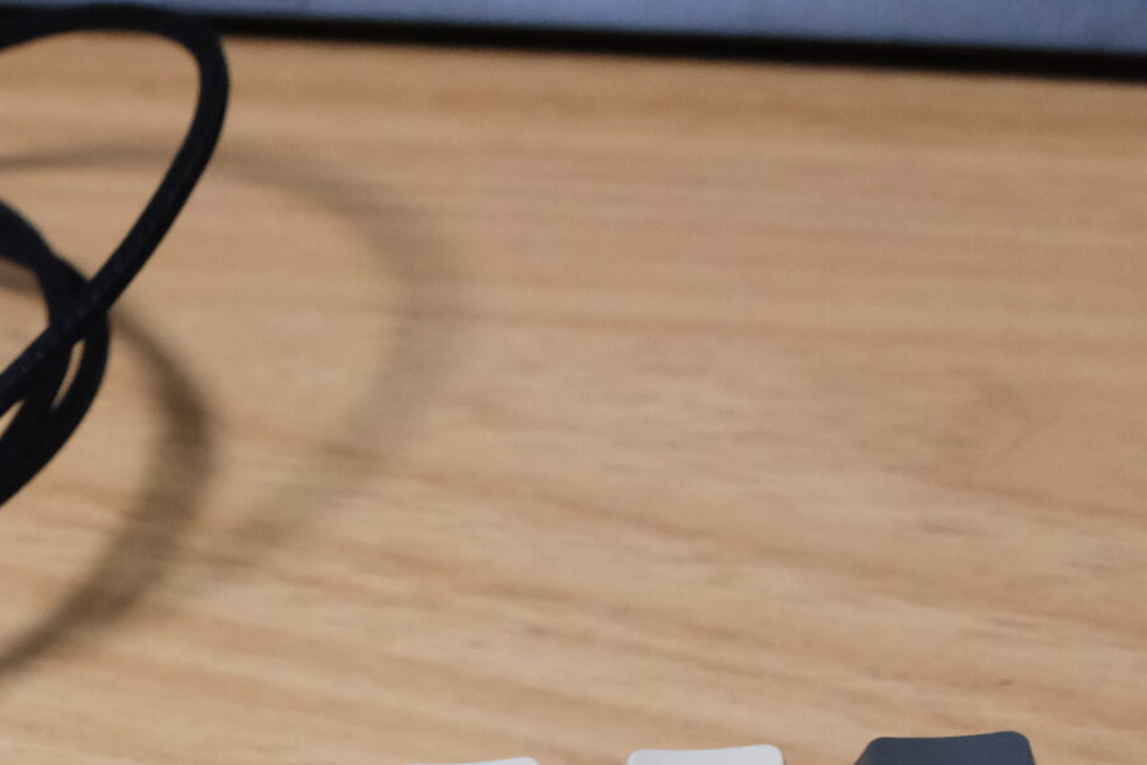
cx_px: -375
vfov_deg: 14.2
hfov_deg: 20.1
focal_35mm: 92
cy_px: 1013
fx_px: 2932
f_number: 5.6
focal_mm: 21
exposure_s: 1/100
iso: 4000
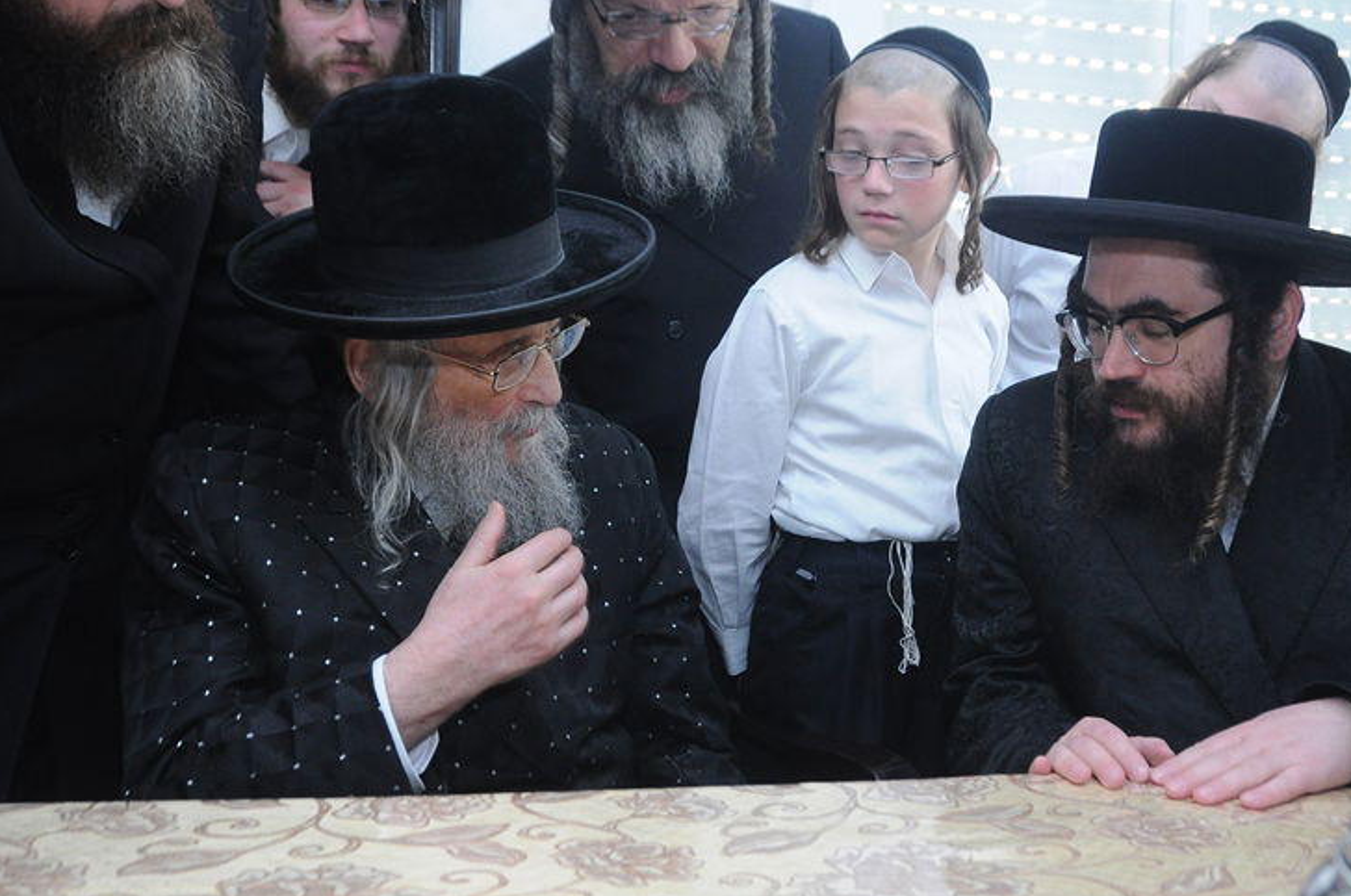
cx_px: 766
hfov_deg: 50.6
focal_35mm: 38
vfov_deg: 34.9
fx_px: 1424
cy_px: 421
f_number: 3.5
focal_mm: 18
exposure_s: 1/100
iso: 800
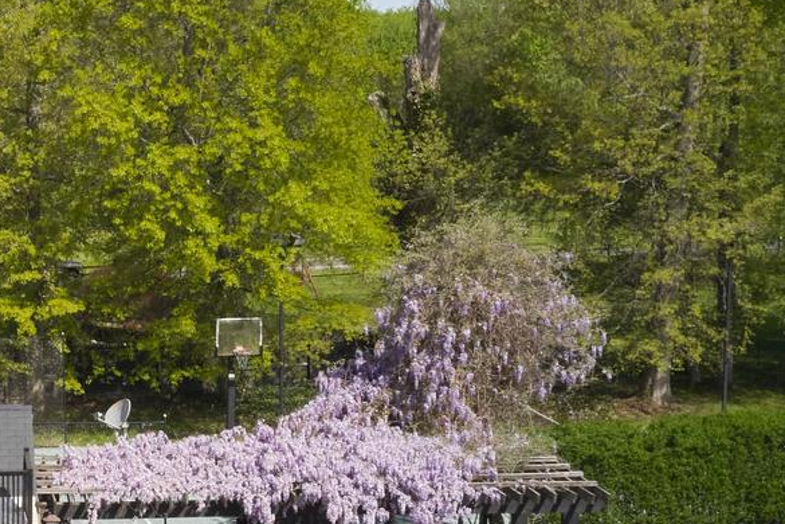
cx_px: -168
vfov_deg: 14.0
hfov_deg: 19.5
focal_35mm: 98
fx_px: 2137
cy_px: 321
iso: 400
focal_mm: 10.26
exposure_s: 1/25
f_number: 7.1
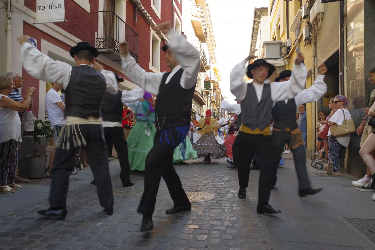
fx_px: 250
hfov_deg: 73.7
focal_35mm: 24
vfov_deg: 53.1
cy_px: 125
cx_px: 188
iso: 800
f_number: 7.1
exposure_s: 1/50
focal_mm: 24
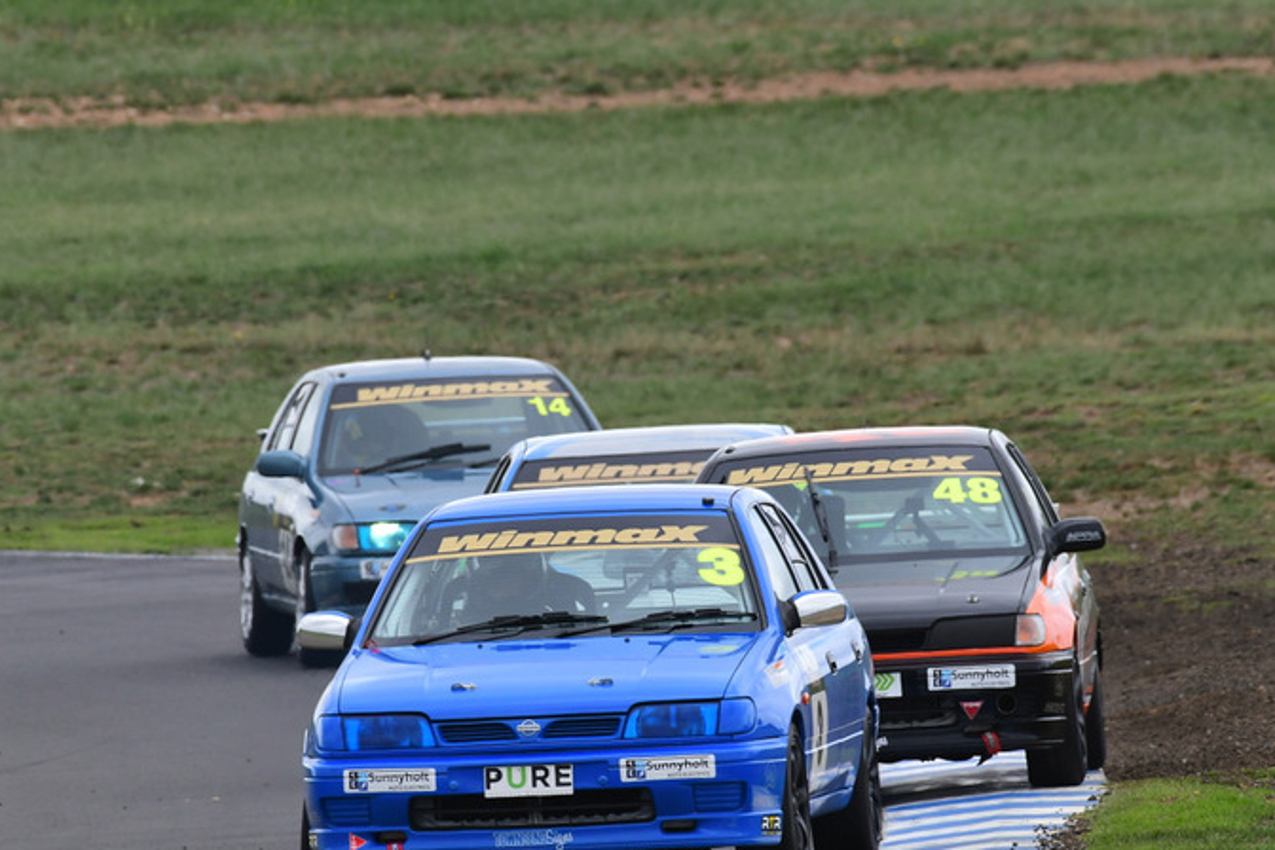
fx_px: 31625
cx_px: 624
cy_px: 436
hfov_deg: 2.3
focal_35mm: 893
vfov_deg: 1.5
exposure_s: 1/640
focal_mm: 500
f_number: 10
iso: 500
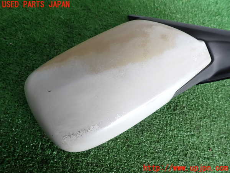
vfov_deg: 54.9
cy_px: 86
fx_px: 166
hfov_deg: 69.4
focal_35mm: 25
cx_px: 115
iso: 100
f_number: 2.8
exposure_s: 1/80
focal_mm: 4.5
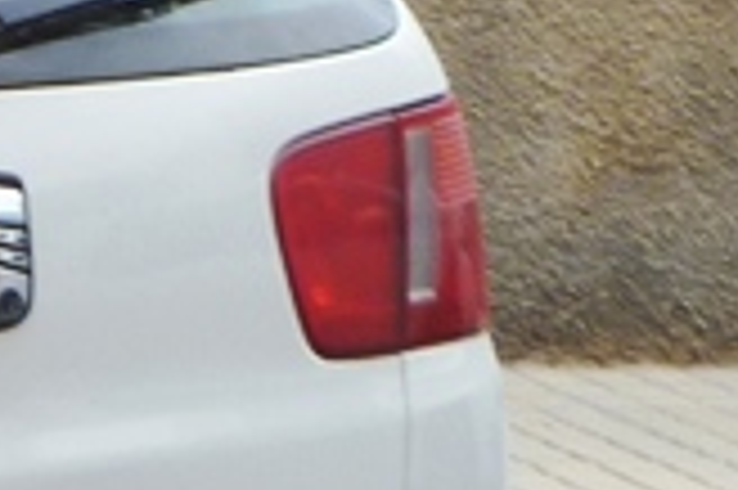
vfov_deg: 7.0
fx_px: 3993
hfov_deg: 9.2
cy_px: 333
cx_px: -1152
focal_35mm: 195
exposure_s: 1/125
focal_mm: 5.4
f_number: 3.4
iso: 80
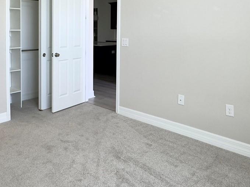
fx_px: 238
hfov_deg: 54.5
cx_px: 88
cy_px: 37
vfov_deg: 41.1
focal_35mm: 33
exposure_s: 1/120
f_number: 2.2
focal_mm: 2.22
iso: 64
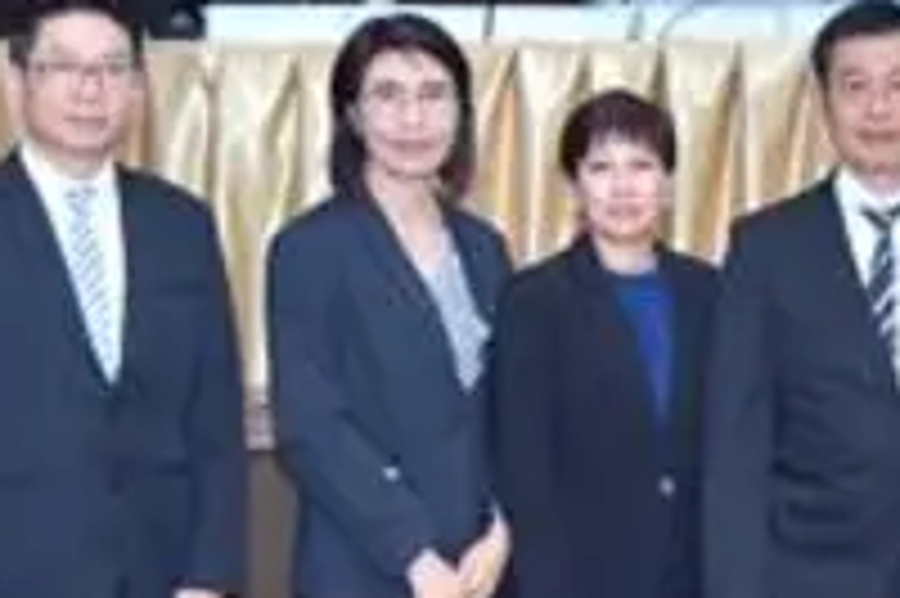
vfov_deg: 11.7
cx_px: 1062
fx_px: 2923
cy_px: 216
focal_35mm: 117
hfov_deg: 16.8
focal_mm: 30
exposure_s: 1/160
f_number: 4
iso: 1000
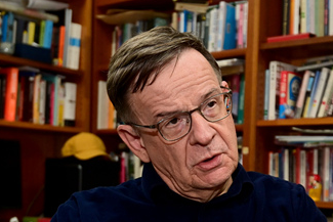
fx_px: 639
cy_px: 204
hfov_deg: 28.7
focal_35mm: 69
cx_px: 255
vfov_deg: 19.4
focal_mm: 35
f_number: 4.5
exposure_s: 1/250
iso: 2500
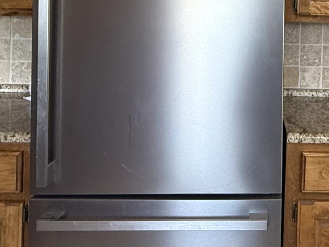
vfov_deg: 27.9
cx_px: 281
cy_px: -1
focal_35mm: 49
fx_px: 466
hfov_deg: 37.0
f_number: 2.2
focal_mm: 2.22
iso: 250
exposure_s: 1/120
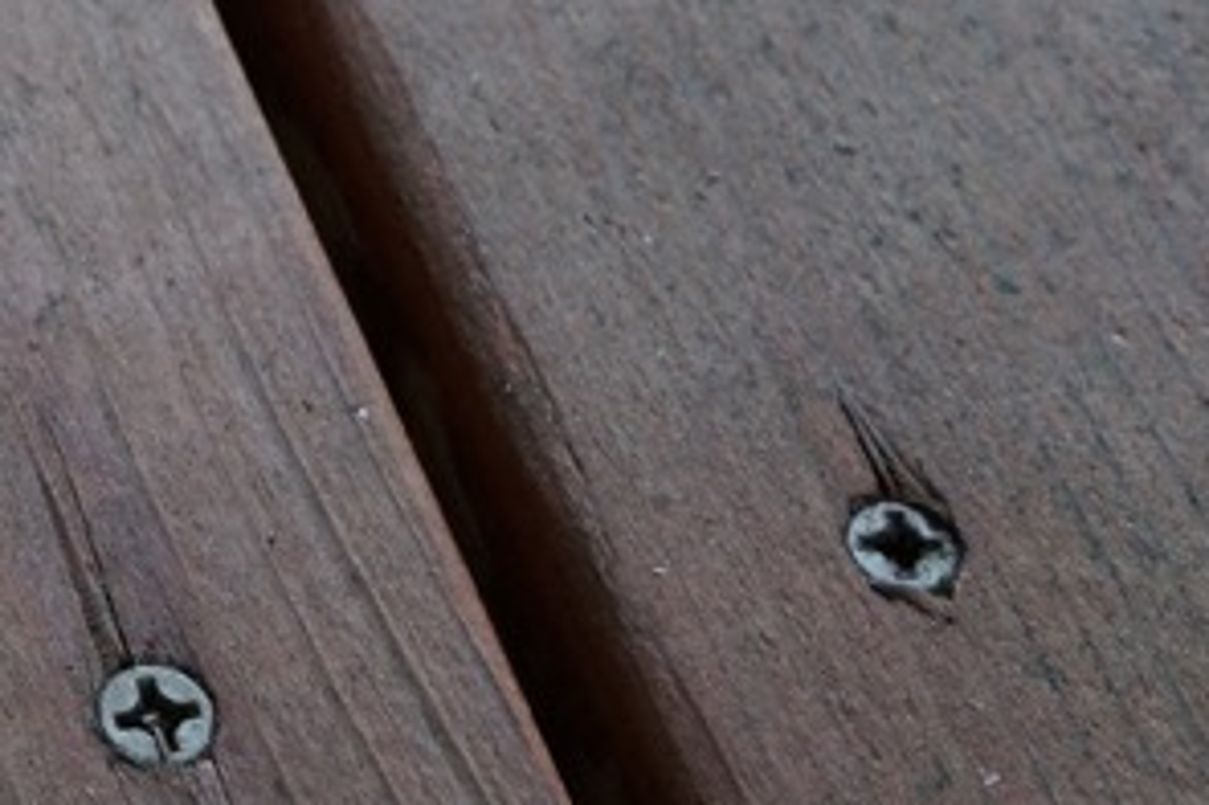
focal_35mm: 152
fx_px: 5102
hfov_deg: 12.6
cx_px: -768
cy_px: -49
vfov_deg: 8.9
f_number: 5.6
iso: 1000
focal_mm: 30
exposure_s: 1/60
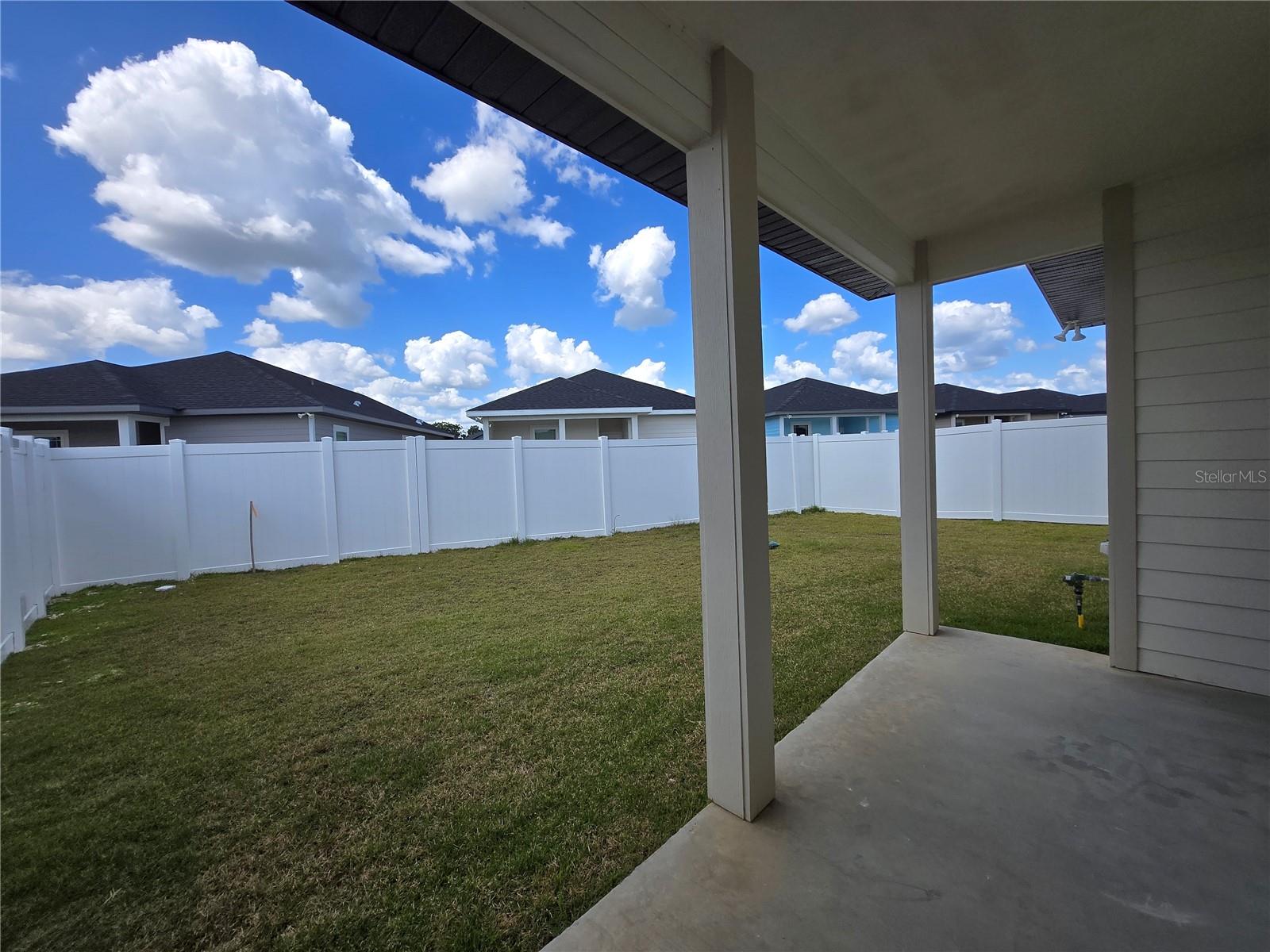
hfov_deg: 106.2
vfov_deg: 89.9
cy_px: 476
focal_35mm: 13
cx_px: 635
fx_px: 477
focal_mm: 1.7
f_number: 2.2
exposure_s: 1/861
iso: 25
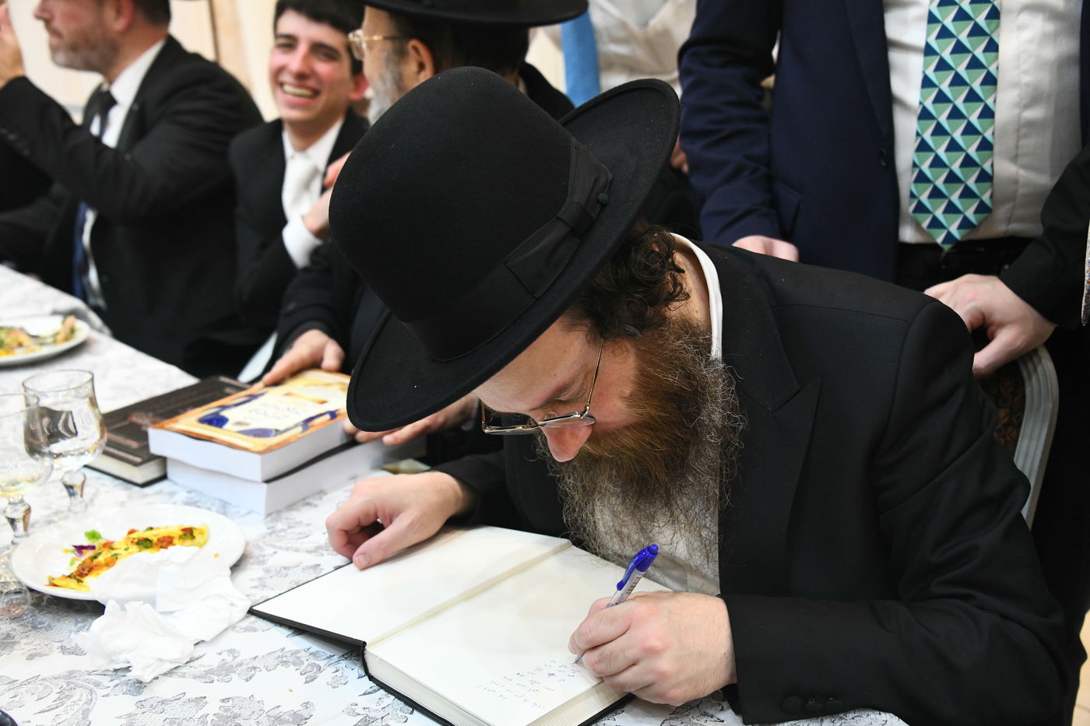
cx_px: 545
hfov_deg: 43.6
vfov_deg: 29.9
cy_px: 363
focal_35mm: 45
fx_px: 1362
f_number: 5.6
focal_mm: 45
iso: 3200
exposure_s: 1/125
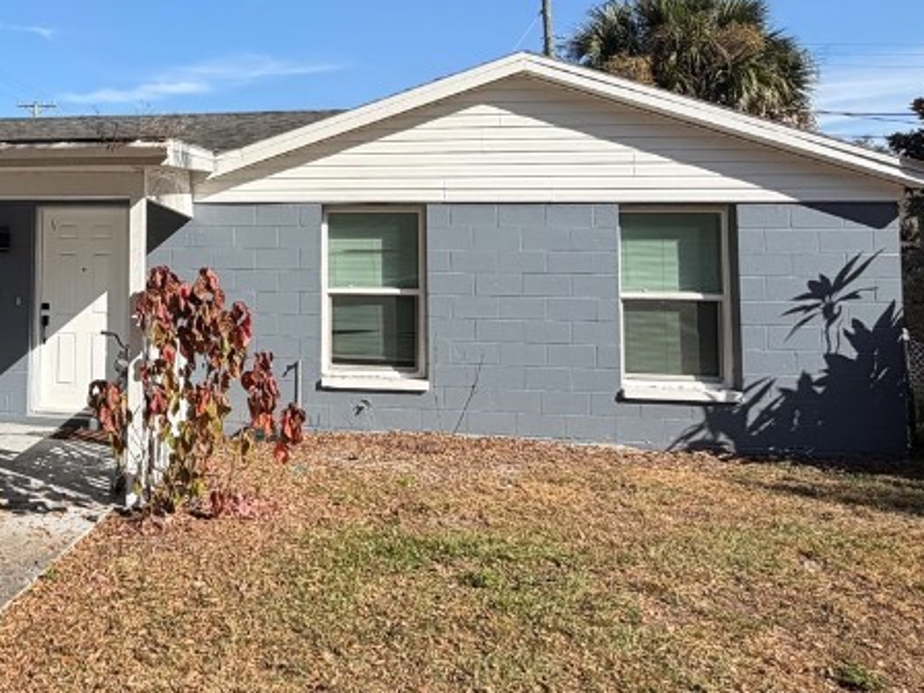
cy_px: 214
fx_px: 854
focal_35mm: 32
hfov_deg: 52.4
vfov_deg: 43.4
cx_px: 161
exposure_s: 1/770
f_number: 2.2
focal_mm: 2.22
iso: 25
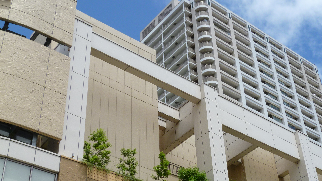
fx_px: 478
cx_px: 196
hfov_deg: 37.1
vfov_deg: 21.4
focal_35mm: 56
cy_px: 115
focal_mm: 7.4
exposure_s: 1/500
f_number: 5
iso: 80
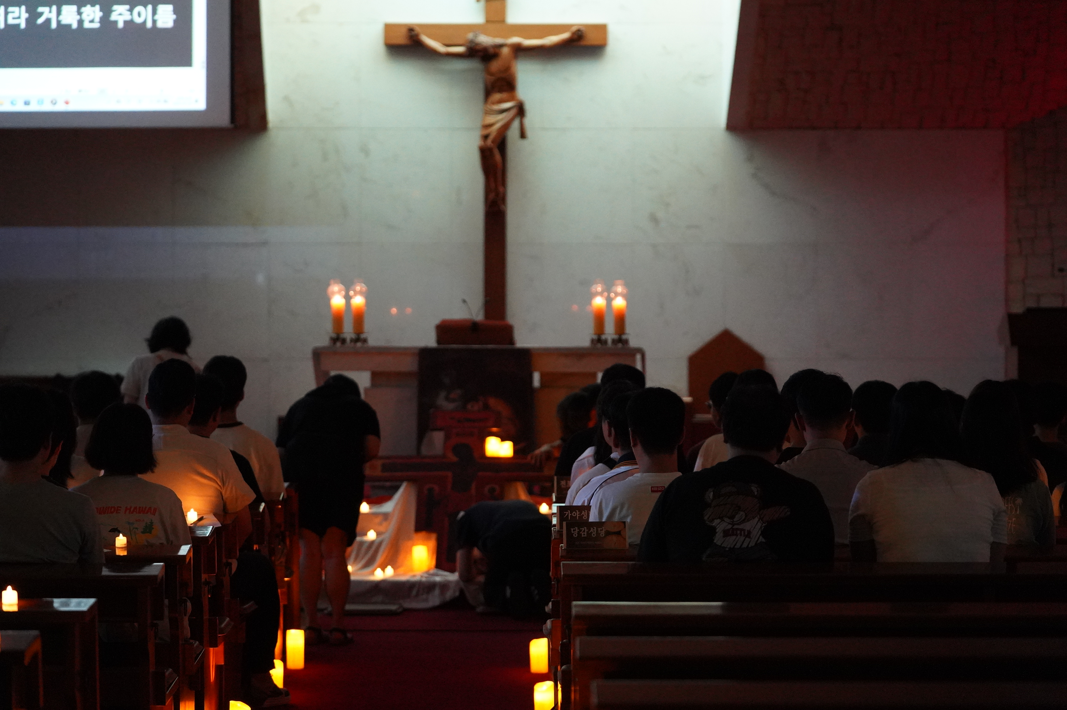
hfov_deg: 21.5
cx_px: 534
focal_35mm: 95
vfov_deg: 14.4
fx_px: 2813
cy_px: 355
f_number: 2.8
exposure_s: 1/125
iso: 12800
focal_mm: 95
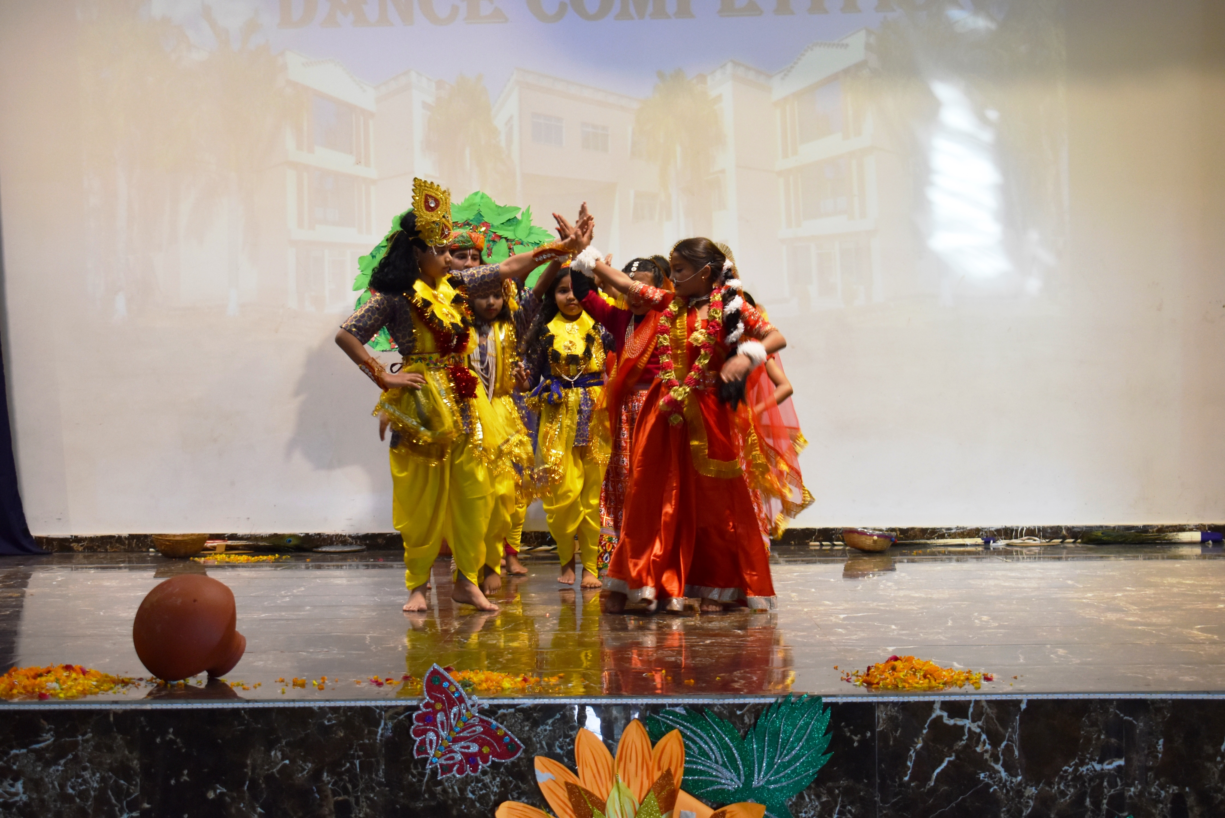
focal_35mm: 60
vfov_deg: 22.6
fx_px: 2042
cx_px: 612
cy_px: 409
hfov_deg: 33.4
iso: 900
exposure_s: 1/60
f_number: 5
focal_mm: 40
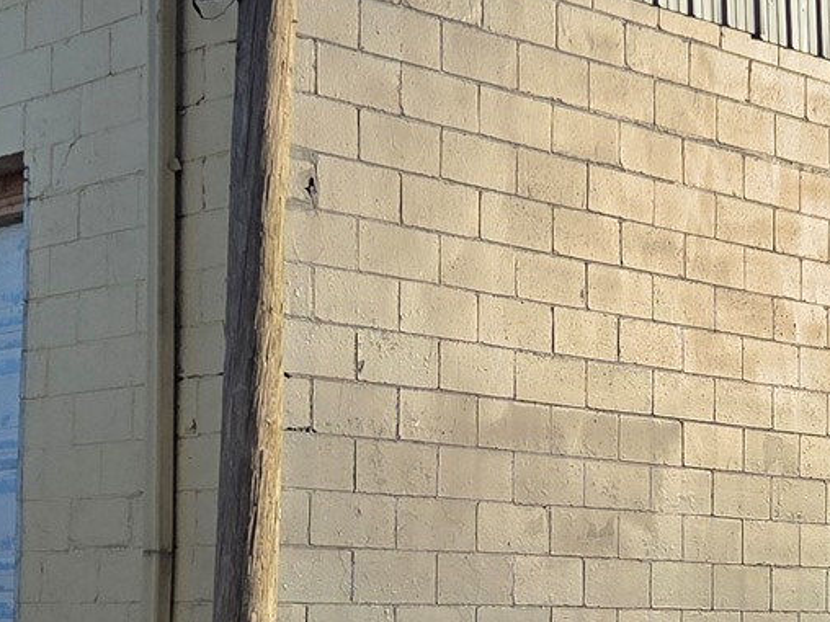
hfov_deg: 22.3
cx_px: 618
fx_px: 2086
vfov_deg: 16.8
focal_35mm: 87
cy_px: 534
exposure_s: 1/5004
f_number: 1.8
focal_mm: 5.4
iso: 80
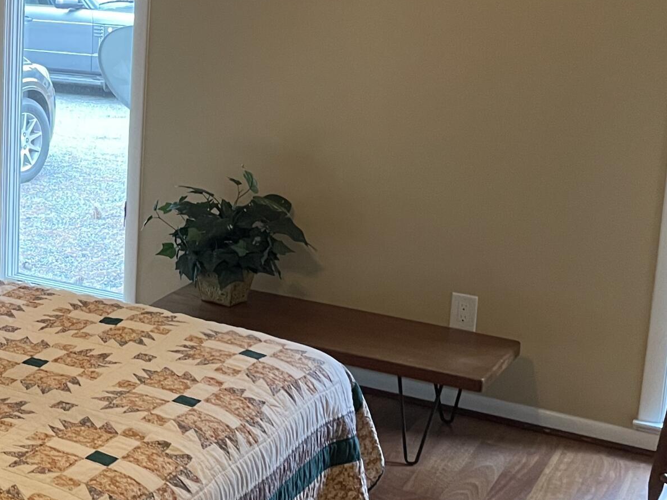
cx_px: -130
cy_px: 167
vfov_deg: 22.2
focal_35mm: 66
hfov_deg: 26.2
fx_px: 1271
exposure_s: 1/60
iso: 400
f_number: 1.6
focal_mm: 4.2
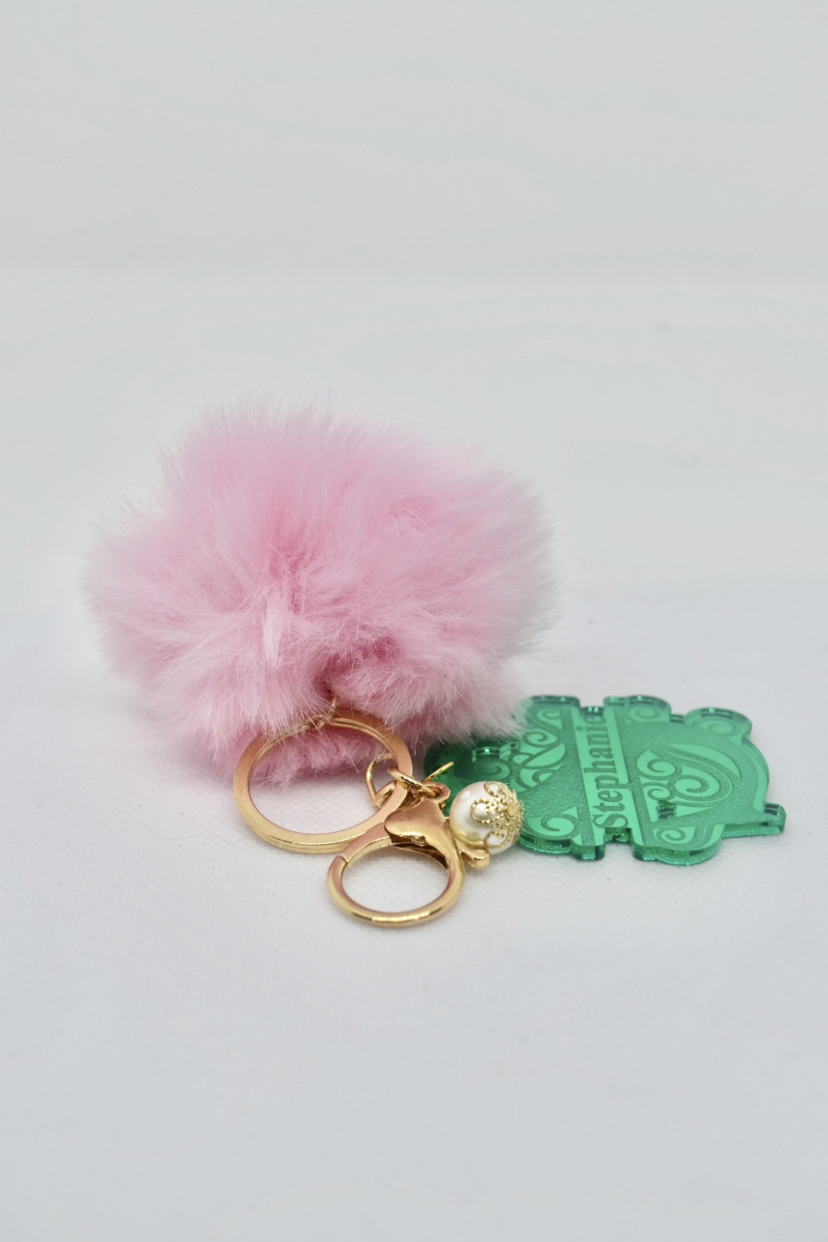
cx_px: 414
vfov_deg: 38.9
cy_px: 621
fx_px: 1759
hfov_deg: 26.5
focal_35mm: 51
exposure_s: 1/200
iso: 200
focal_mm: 34
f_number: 6.3
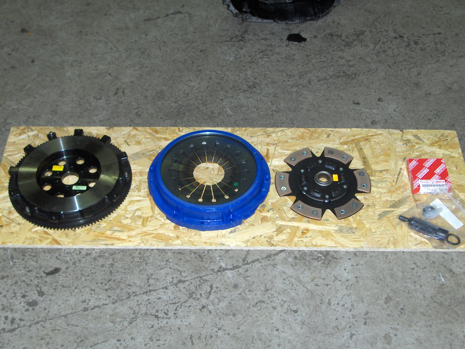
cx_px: 232
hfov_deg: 34.3
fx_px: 752
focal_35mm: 56
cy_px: 174
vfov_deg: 26.1
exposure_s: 1/90
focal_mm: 9.19
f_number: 3.3
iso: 100
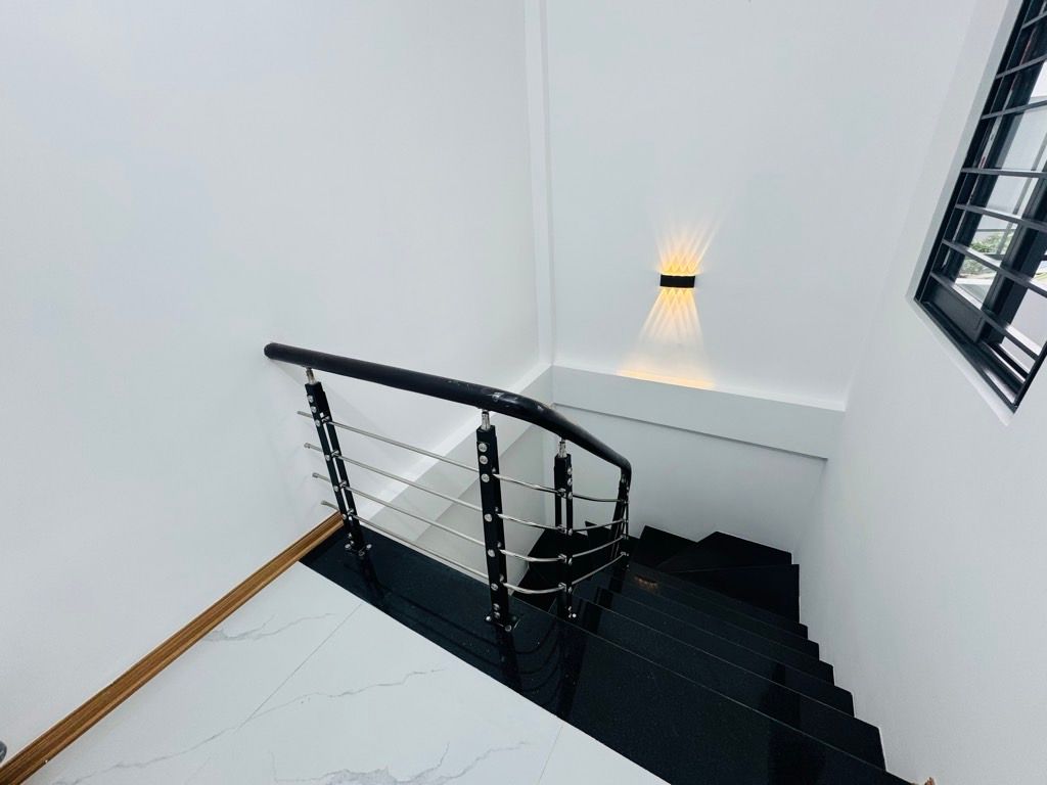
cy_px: 392
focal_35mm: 14
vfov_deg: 85.7
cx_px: 524
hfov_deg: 102.1
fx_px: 423
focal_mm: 2.22
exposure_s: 1/99
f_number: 2.2
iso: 50
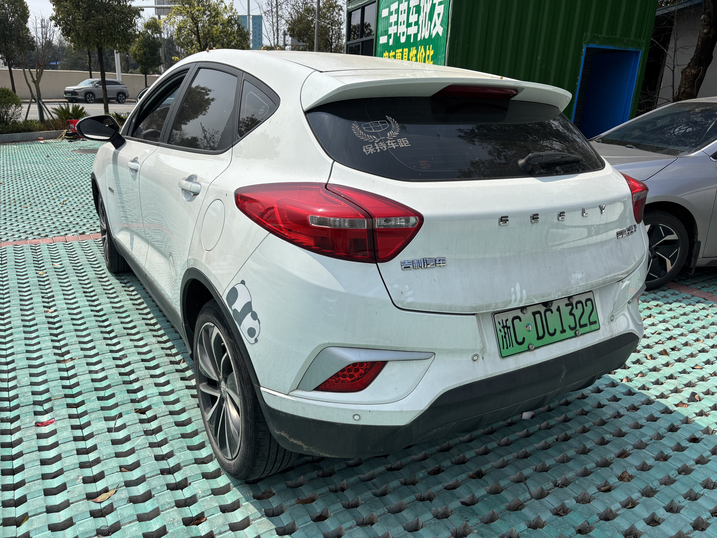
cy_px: 269
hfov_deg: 67.3
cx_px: 358
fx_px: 539
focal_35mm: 26
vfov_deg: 53.1
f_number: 1.6
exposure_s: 1/5348
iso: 50
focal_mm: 5.96
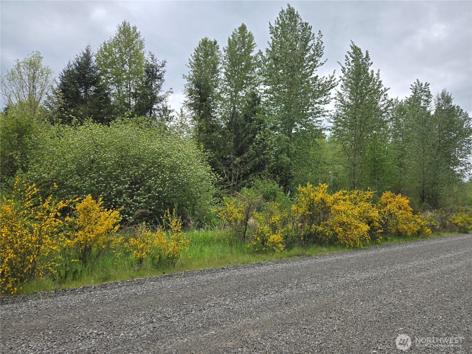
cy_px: 177
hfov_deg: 73.9
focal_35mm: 23
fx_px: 314
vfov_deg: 58.9
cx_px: 236
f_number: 1.8
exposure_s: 1/1606
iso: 25
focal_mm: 5.4
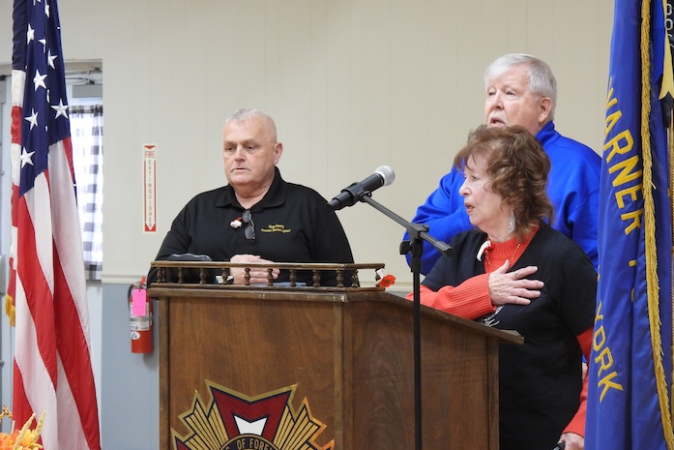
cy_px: 245
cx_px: 337
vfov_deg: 9.7
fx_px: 2640
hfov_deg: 14.5
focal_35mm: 141
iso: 400
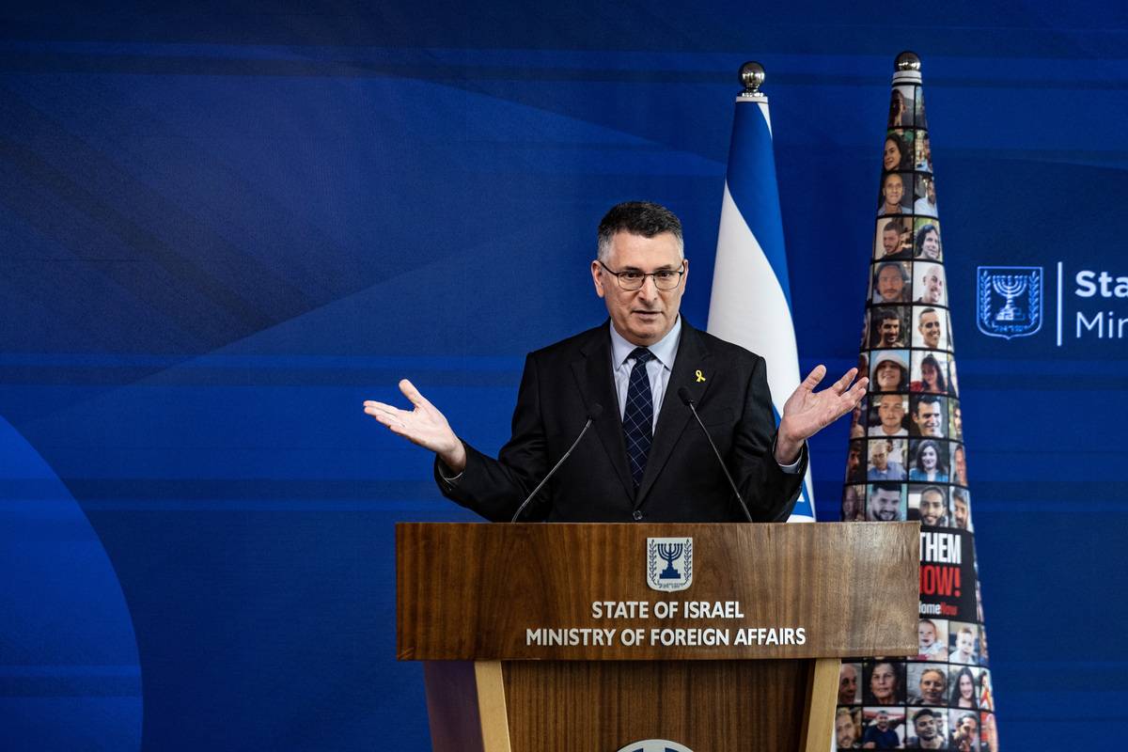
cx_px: 564
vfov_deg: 7.3
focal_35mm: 187
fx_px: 5859
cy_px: 376
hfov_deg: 11.0
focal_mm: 125
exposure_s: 1/200
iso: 500
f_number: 2.8
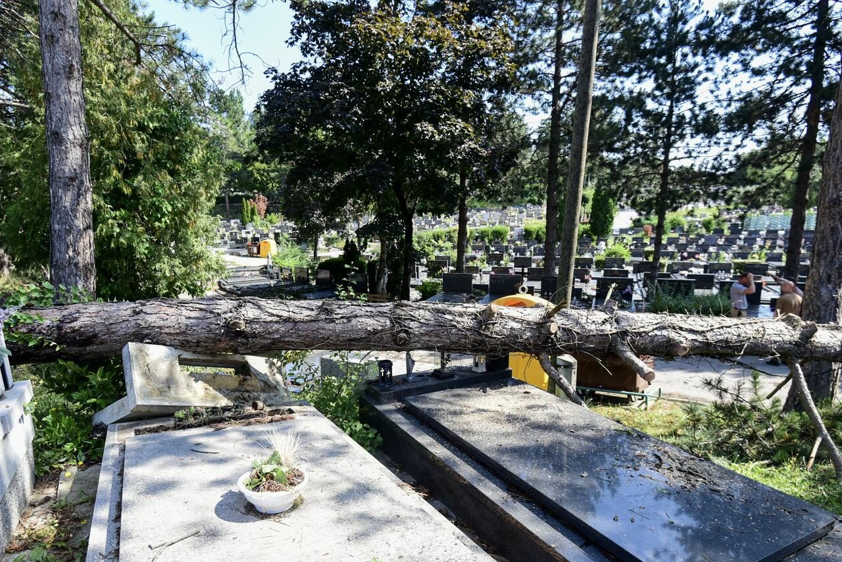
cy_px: 348
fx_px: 468
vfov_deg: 61.2
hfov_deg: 84.0
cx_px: 416
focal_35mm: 20
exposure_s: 1/1000
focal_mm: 16
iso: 500
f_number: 4
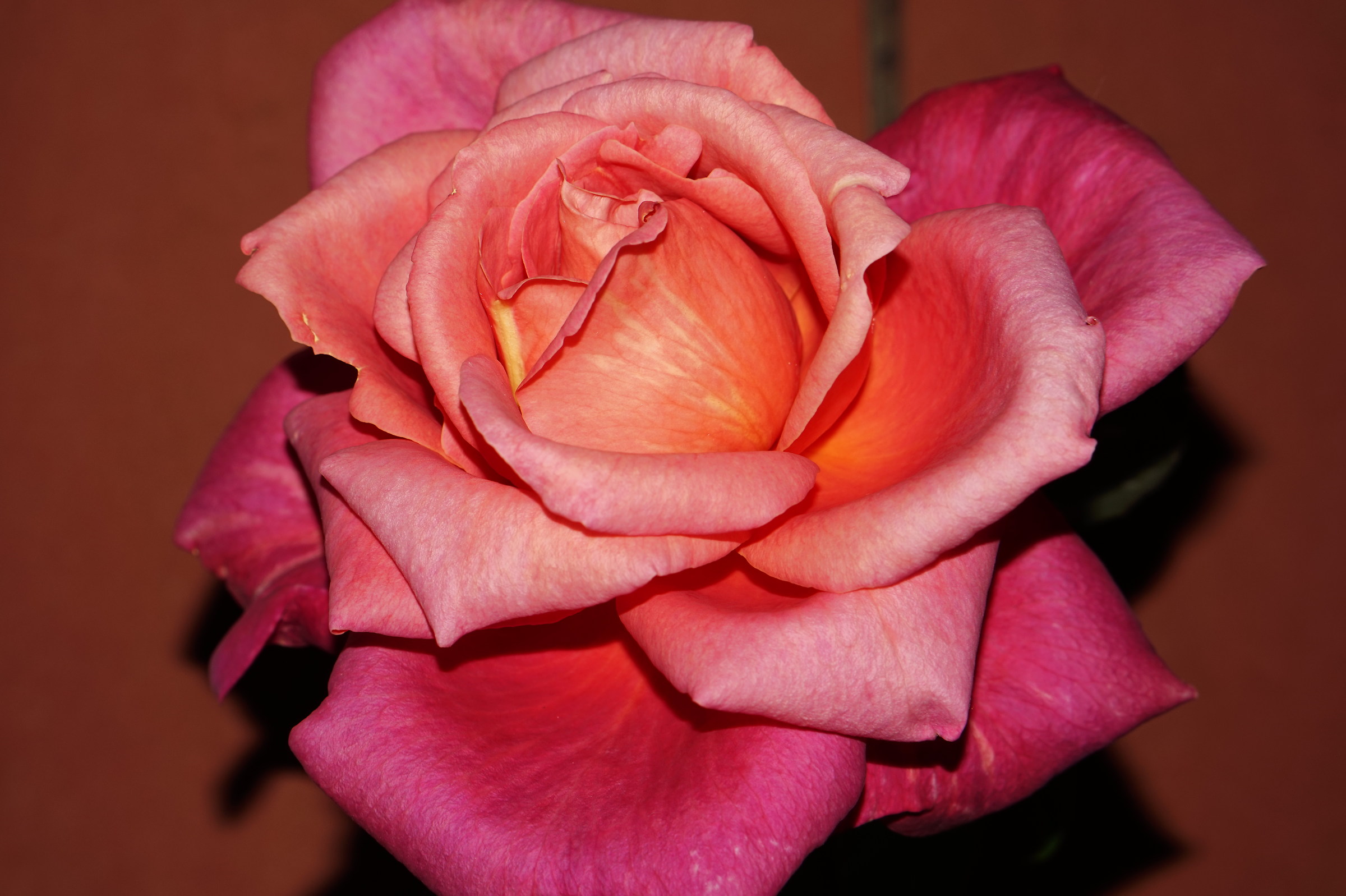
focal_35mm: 75
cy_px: 448
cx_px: 673
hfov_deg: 27.0
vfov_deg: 18.2
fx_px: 2802
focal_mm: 50
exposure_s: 1/160
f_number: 8
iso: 100
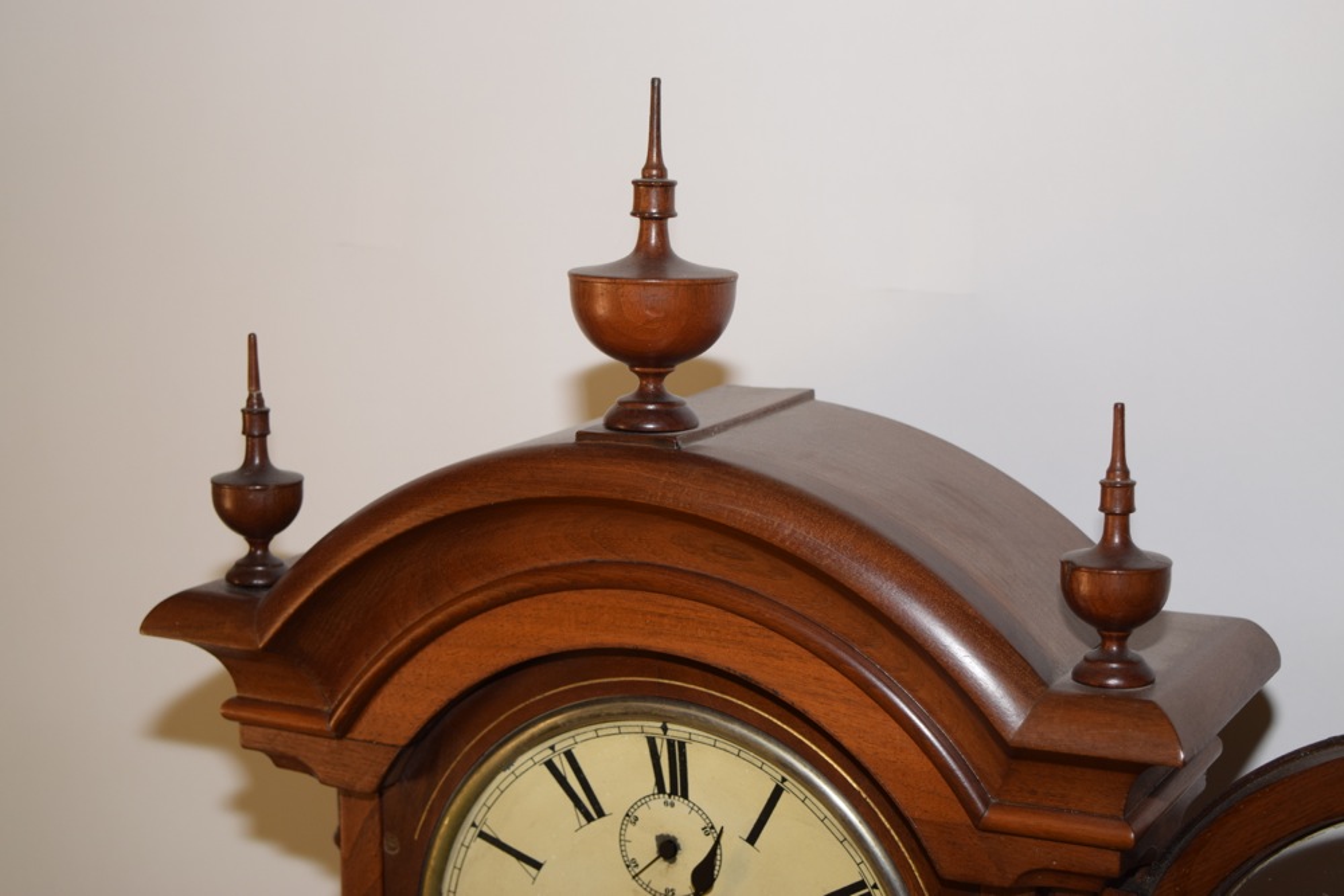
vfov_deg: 20.2
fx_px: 2520
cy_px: 448
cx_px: 672
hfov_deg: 29.9
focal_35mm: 68
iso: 360
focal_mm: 45
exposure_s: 1/80
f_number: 5
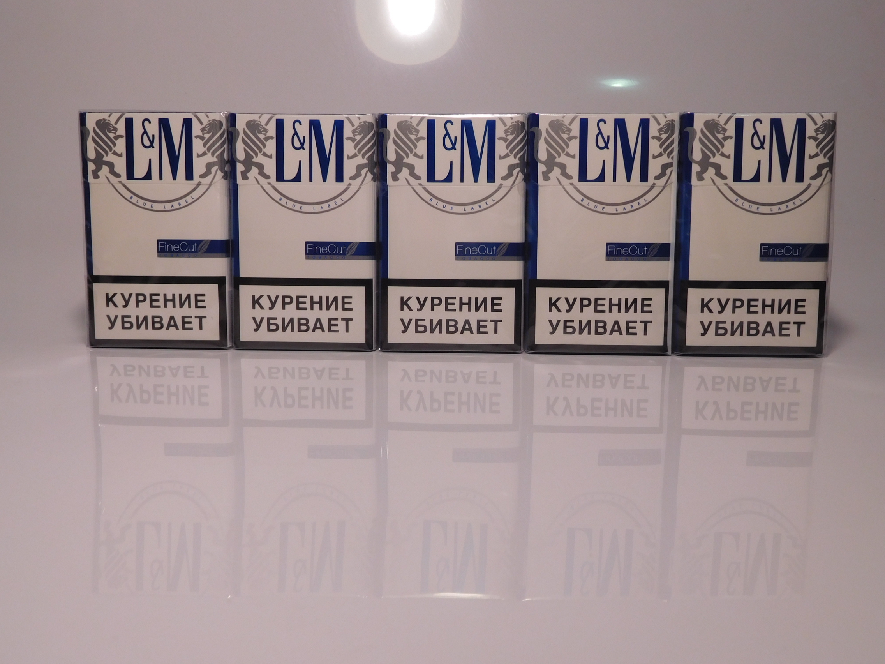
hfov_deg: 52.6
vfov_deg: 40.7
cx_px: 442
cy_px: 332
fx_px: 895
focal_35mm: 35
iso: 125
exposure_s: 1/60
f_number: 3.8
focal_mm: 6.2
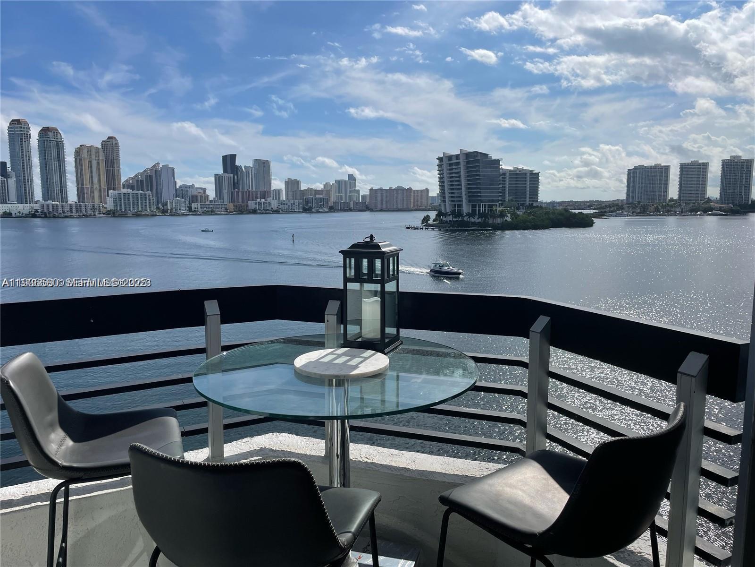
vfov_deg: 53.1
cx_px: 378
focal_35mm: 26
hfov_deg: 67.3
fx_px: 567
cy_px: 284
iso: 32
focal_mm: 4.2
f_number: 1.6
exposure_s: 1/10753
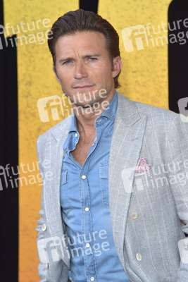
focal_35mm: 110
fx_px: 861
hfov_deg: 12.5
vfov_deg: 18.6
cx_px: 94
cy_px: 141
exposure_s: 1/250
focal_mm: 110
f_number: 6.3
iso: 640
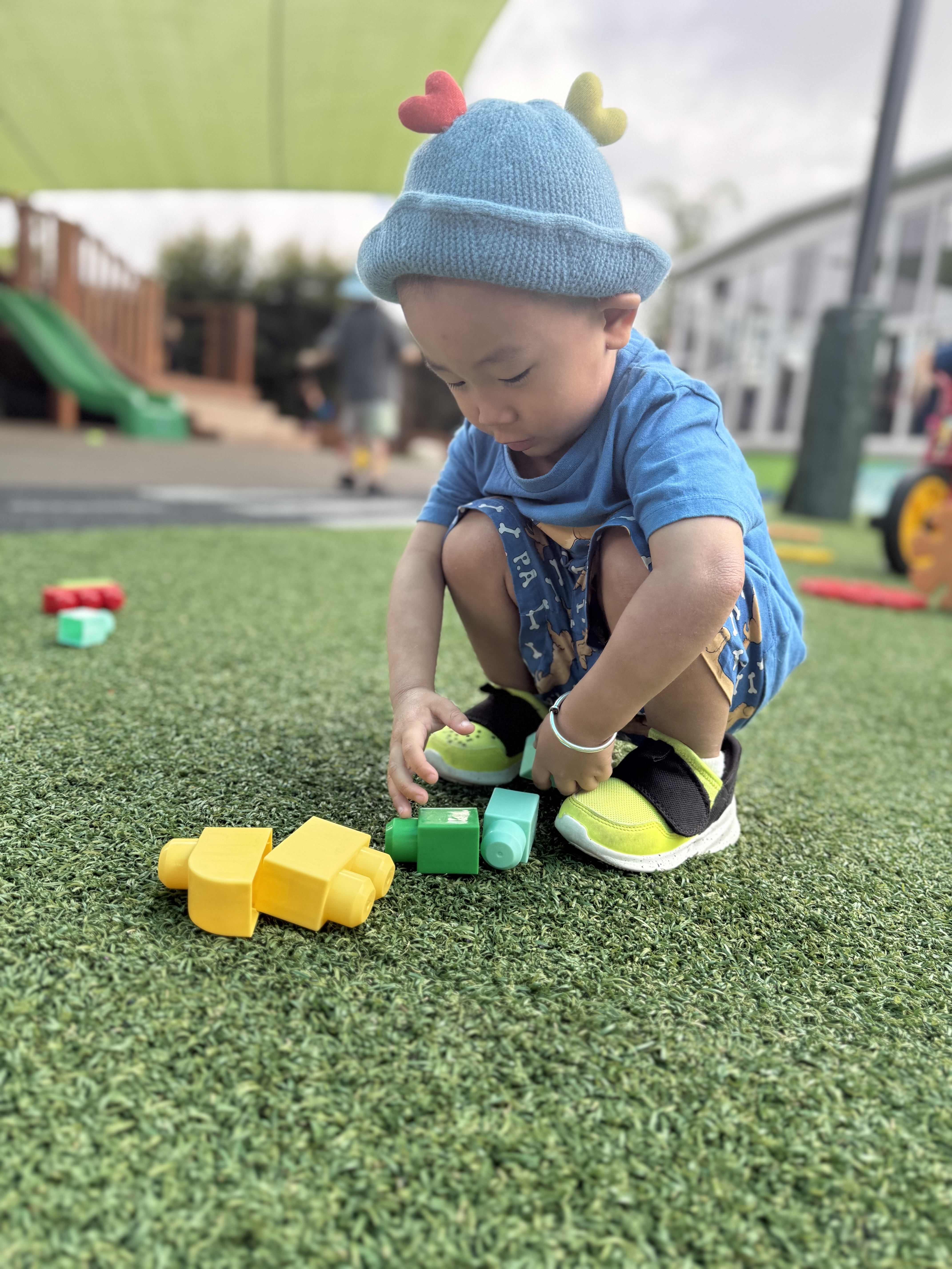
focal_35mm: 24
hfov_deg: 56.8
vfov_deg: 71.6
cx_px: 476
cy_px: 634
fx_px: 880
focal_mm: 6.76
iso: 100
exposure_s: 1/1005
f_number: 1.78
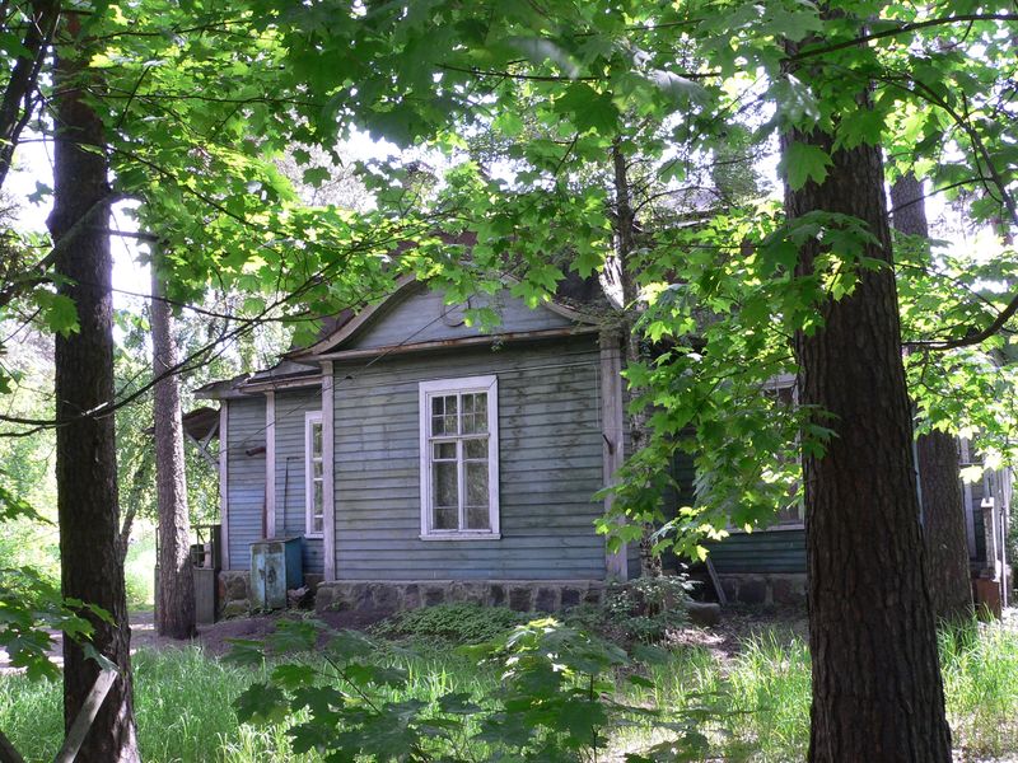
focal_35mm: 36
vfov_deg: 39.7
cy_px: 382
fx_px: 1059
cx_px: 509
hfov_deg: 51.4
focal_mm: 6
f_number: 6.5
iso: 100
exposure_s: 1/25
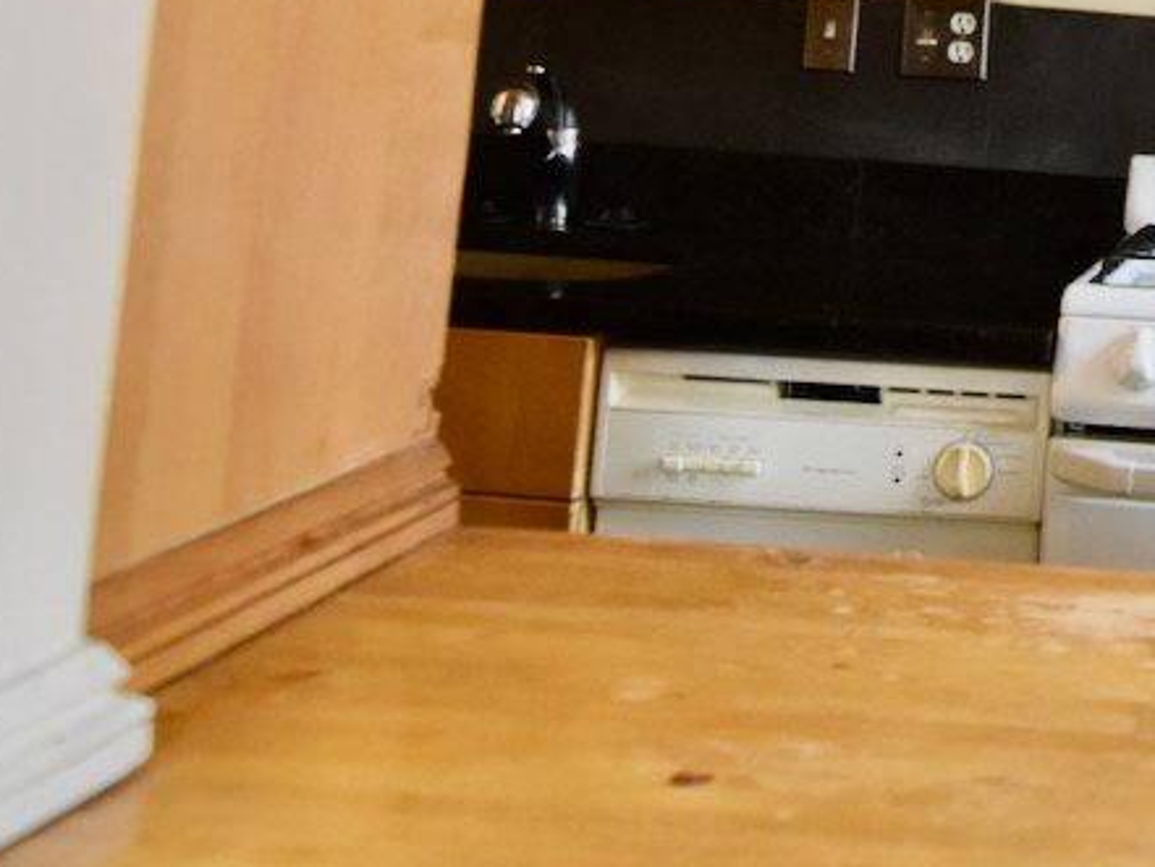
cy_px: -131
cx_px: 1385
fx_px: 1815
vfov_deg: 24.7
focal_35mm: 54
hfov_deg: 30.1
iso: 900
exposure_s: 1/60
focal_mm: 13
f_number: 4
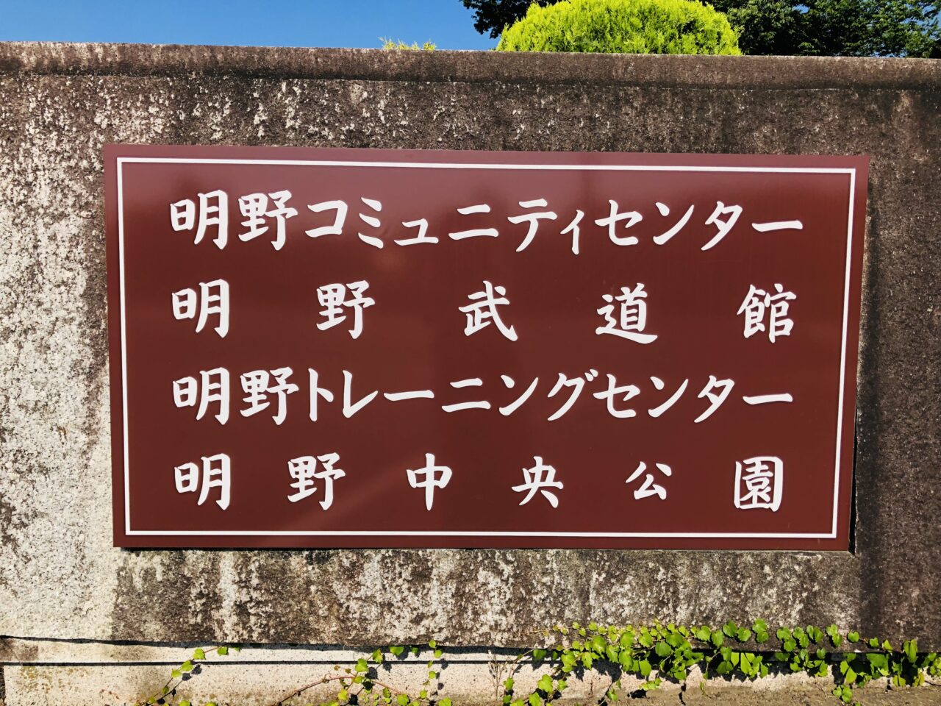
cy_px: 353
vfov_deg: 49.7
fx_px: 761
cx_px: 470
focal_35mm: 28
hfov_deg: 63.4
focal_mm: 3.99
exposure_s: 1/2433
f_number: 1.8
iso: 20
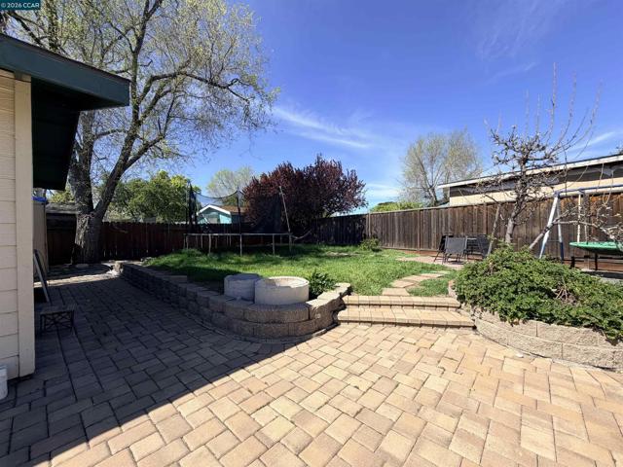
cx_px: 312
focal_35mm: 14
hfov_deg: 102.1
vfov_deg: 85.7
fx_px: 252
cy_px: 234
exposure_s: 1/770
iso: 25
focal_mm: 2.22
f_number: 2.2
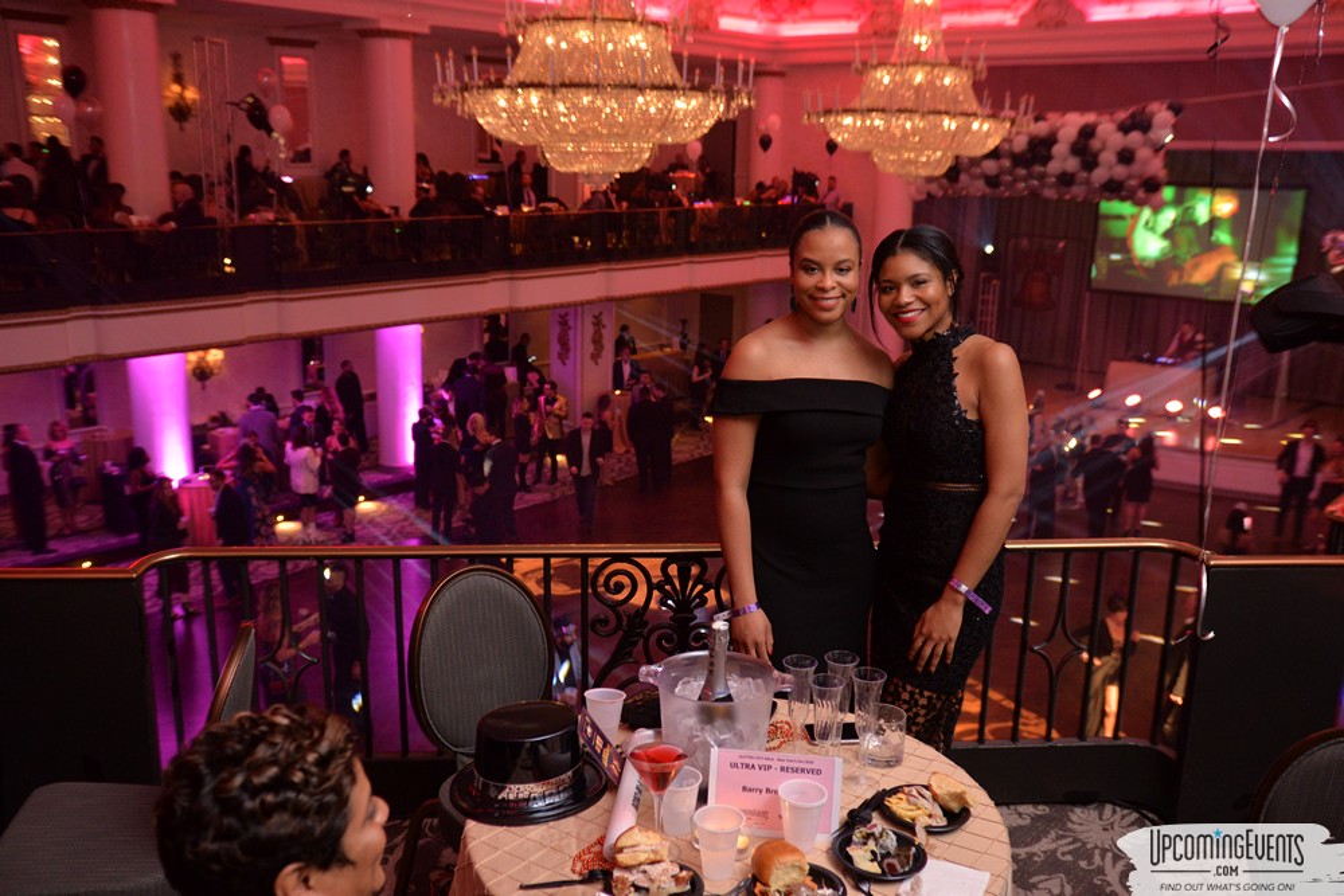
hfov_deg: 58.7
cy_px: 448
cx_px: 672
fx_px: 1195
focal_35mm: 32
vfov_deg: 41.1
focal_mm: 32
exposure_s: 1/40
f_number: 4
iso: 2000
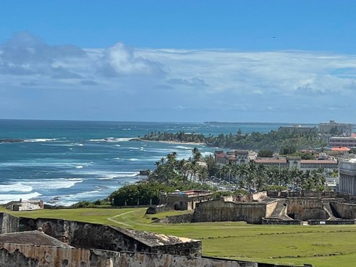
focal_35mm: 113
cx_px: 316
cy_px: 148
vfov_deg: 13.1
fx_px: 1162
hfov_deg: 17.2
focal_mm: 6
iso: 25
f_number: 2
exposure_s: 1/2817
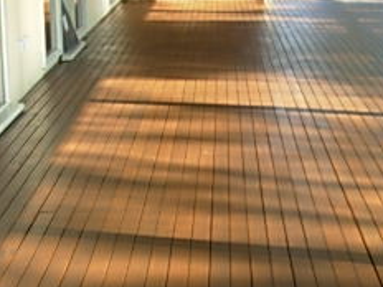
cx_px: 300
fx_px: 1162
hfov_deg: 18.6
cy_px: 224
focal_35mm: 105
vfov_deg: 14.0
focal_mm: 6.3
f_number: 2.9
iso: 50
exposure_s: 1/117
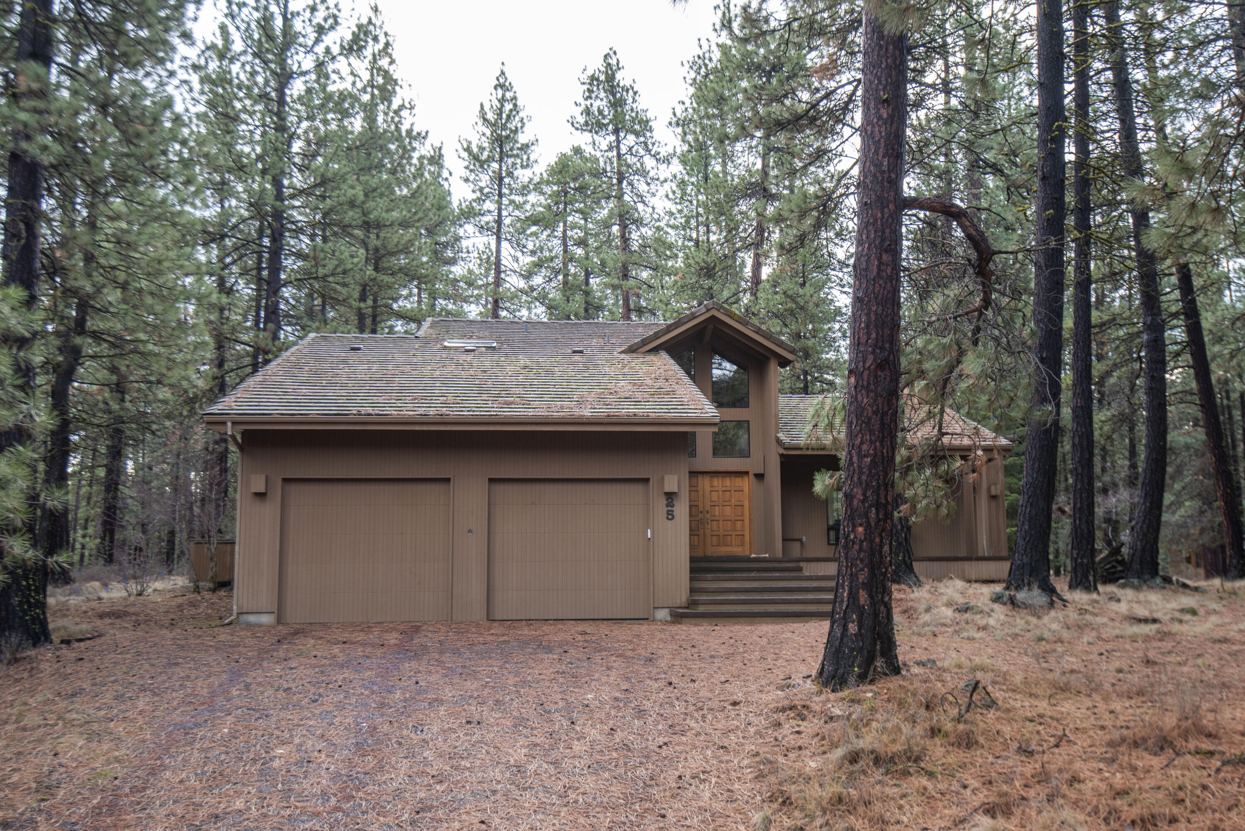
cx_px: 622
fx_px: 1211
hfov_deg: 54.4
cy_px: 416
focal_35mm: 35
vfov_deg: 37.9
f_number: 8
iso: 200
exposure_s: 1/40
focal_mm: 35
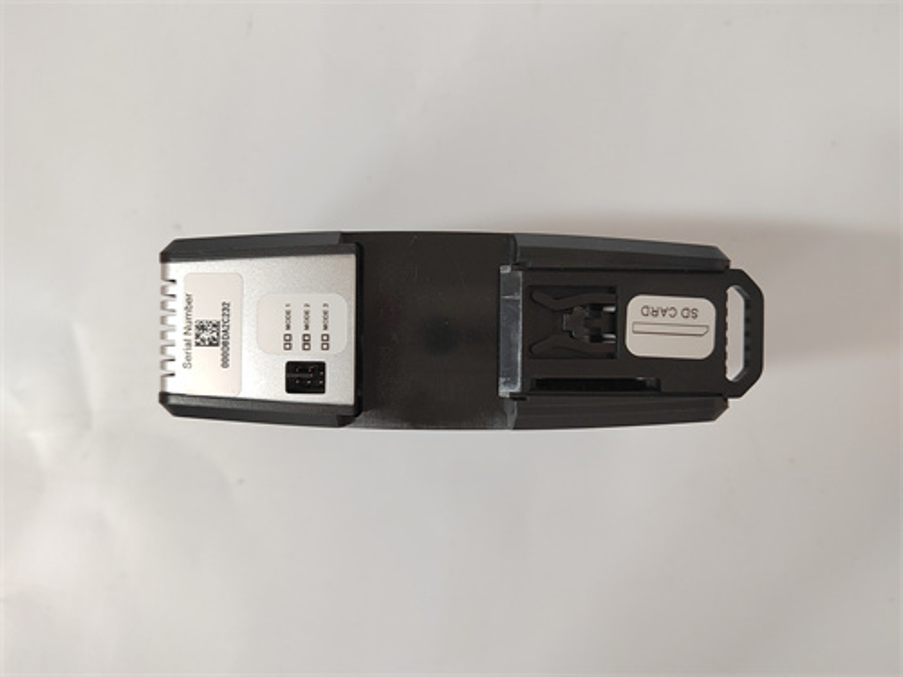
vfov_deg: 58.9
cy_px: 338
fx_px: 600
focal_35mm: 23
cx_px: 452
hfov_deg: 73.9
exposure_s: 1/50
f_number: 1.9
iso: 1319
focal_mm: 5.52
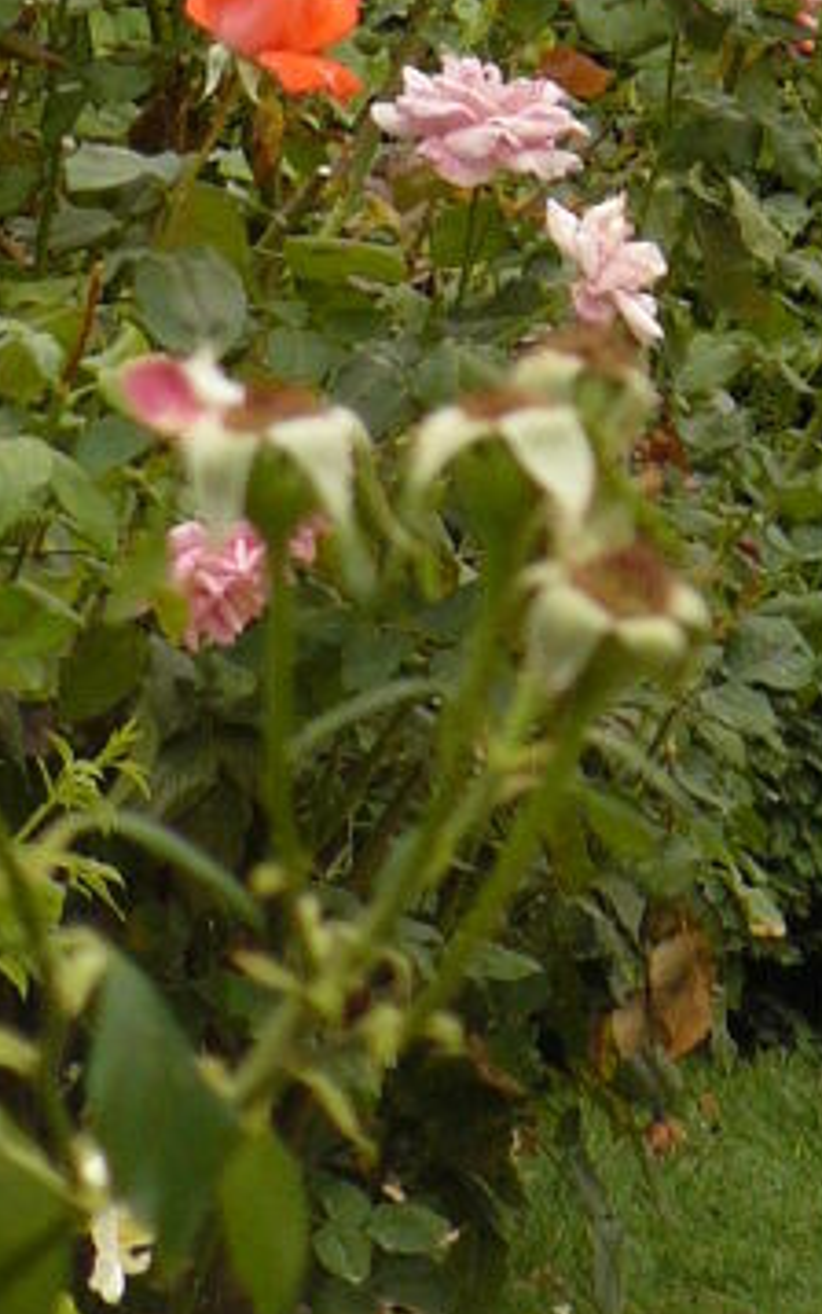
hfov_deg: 3.7
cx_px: 1442
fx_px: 12535
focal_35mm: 350
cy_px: -1281
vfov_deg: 5.9
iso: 100
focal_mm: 13.7
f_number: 4
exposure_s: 1/200
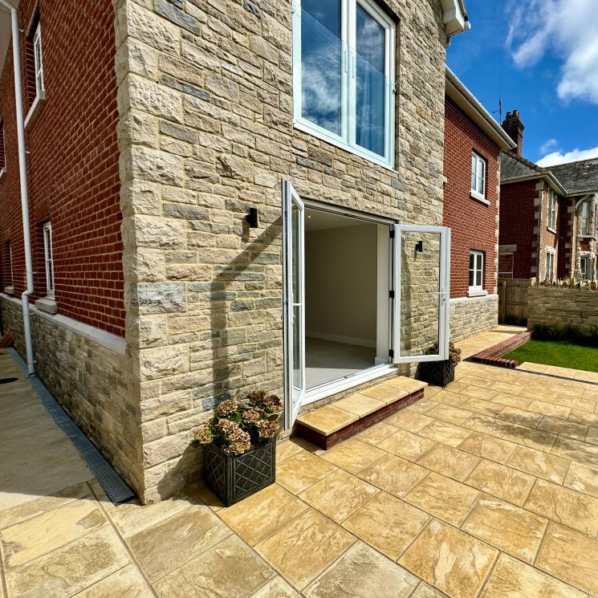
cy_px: 298
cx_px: 390
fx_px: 332
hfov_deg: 81.6
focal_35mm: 17
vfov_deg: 84.0
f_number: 2.2
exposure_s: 1/2208
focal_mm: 2.22
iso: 50
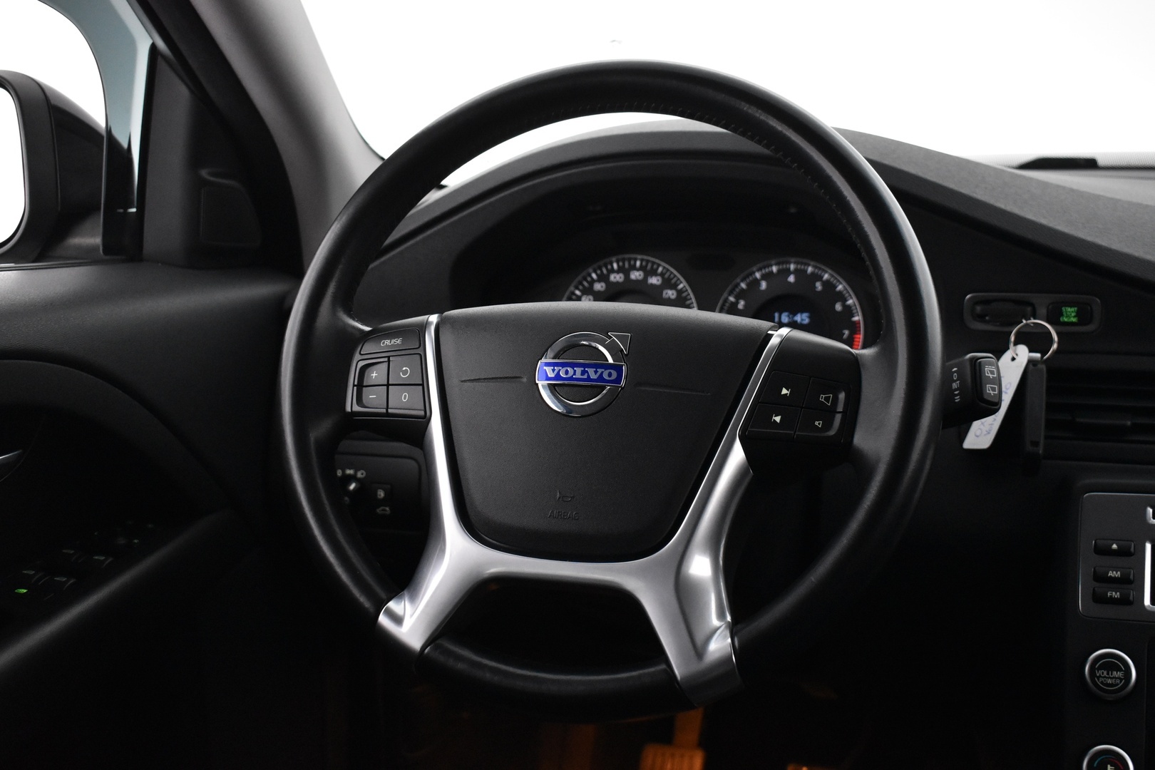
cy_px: 385
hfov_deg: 45.0
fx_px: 1396
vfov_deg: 30.8
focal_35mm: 44
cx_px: 578
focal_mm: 29
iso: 3200
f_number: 4.2
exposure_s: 1/40
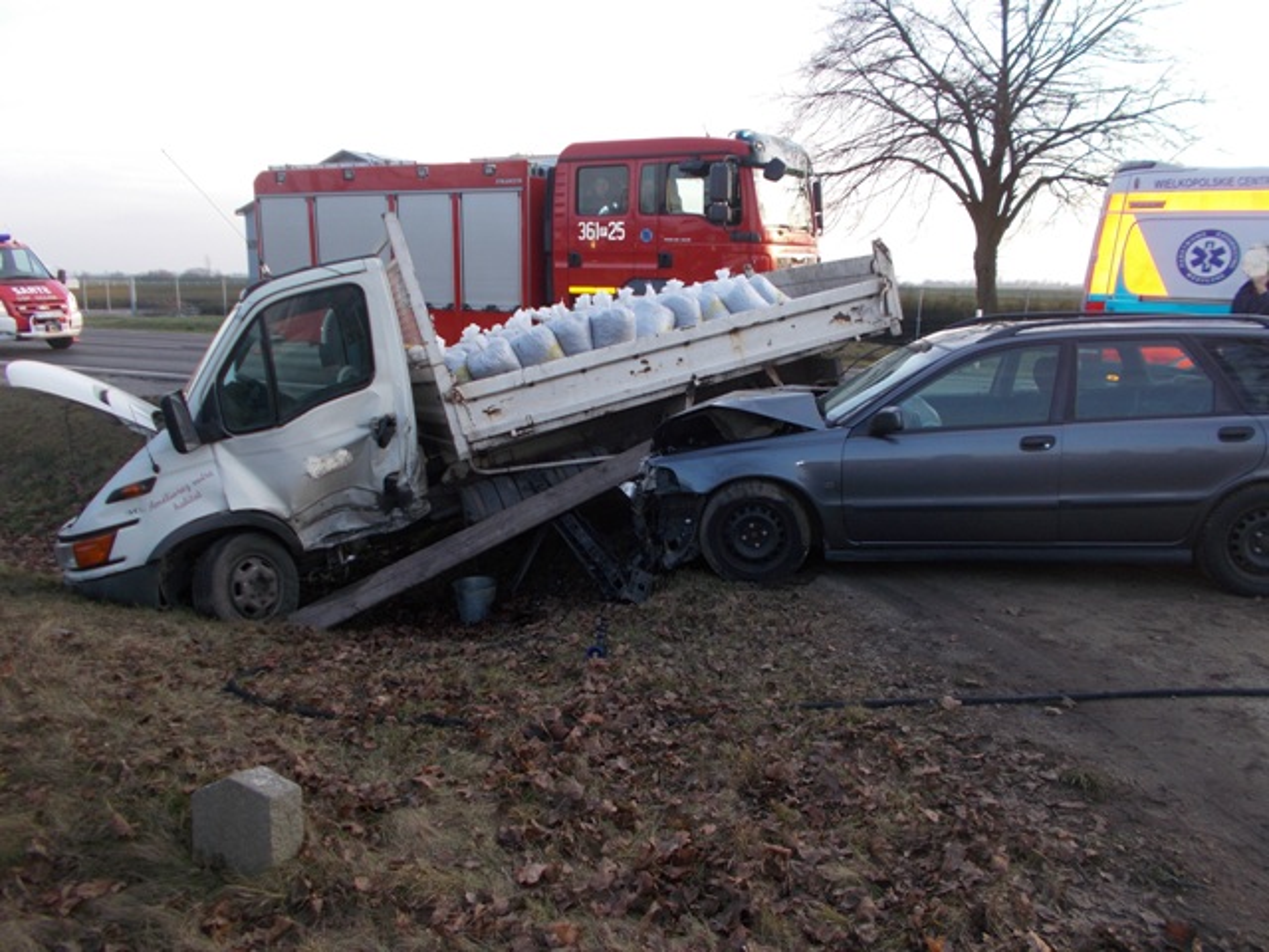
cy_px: 476
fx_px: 953
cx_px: 634
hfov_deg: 67.3
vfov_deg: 53.1
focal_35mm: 26
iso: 80
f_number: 3.2
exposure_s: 1/60
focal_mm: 4.6
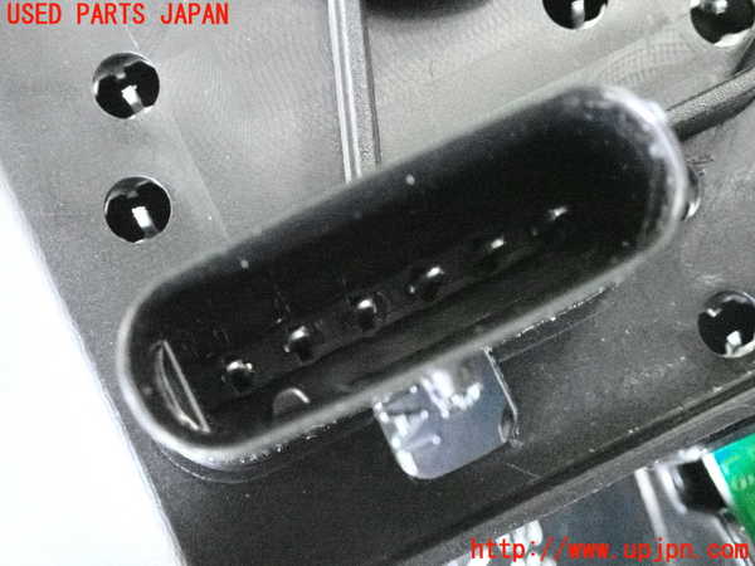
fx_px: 1788
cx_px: 378
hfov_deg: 23.8
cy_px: 283
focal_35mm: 82
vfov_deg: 18.0
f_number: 4.3
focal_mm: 14.62
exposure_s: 1/100
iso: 12800
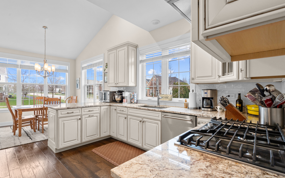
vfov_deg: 67.8
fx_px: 132
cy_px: 98
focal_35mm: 17
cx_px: 142
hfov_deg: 94.4
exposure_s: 1/40
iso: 400
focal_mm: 16
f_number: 9
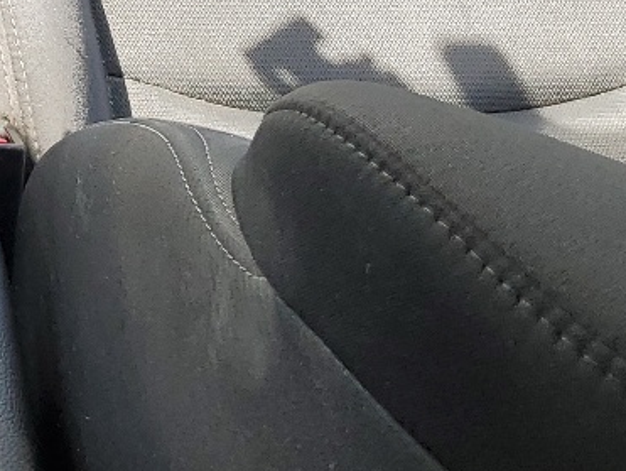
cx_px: -304
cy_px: -279
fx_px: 2027
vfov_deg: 12.5
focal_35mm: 112
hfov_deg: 16.1
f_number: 1.5
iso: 50
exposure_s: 1/244
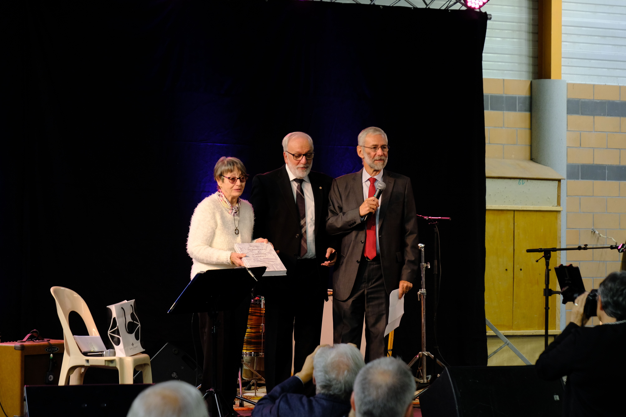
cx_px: 313
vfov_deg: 13.0
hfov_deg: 19.5
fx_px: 1826
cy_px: 208
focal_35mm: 105
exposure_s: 1/70
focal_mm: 70.2
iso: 800
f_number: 5.3
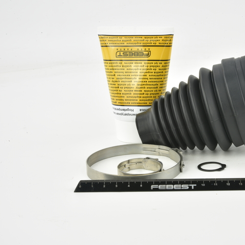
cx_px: 170
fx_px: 617
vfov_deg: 22.5
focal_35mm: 77
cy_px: 123
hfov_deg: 22.3
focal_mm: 60
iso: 64
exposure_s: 1/2.5
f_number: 29
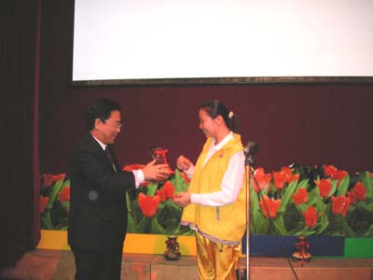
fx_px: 399
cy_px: 140
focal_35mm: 37
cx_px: 186
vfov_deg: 38.7
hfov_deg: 50.1
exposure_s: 1/45
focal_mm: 6.1
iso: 160
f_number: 2.8
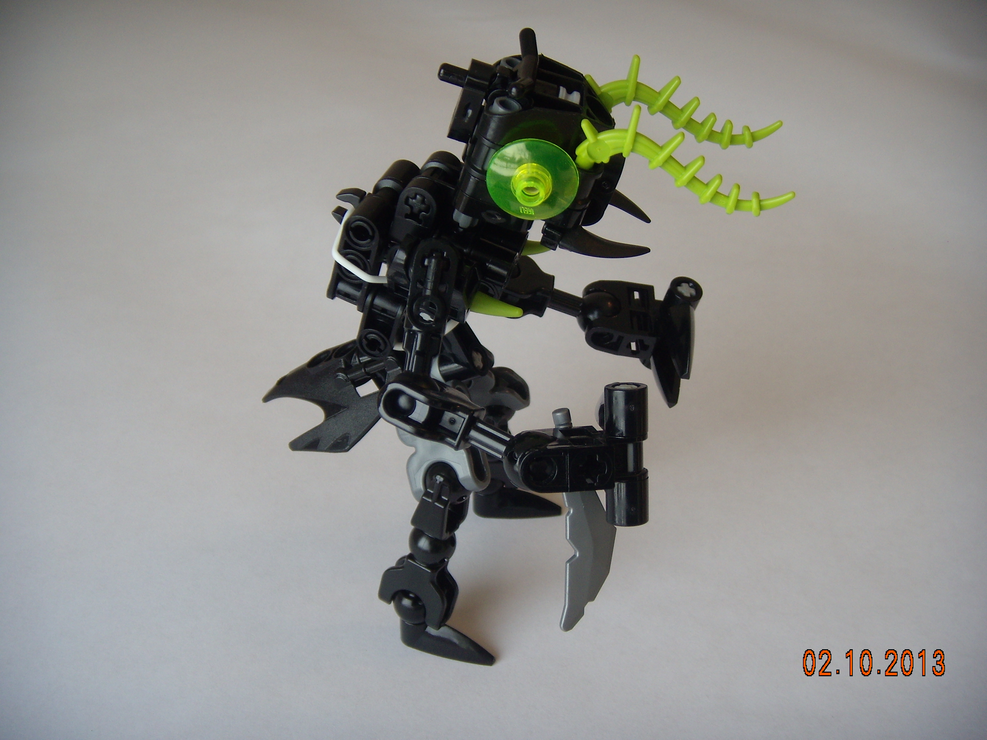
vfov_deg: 37.7
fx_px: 1083
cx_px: 494
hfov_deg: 49.0
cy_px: 370
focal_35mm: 38
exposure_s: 1/75.2
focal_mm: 6.4
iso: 64
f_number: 3.5
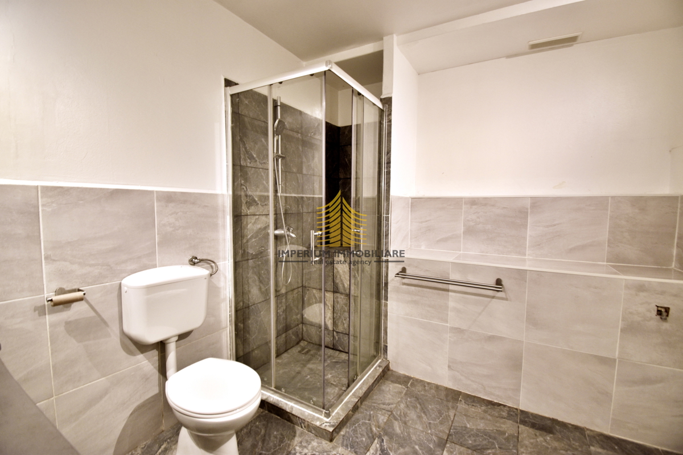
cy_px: 228
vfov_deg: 77.3
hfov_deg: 100.4
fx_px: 285
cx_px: 342
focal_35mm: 15
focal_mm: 10
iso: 220
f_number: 4.5
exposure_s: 1/15
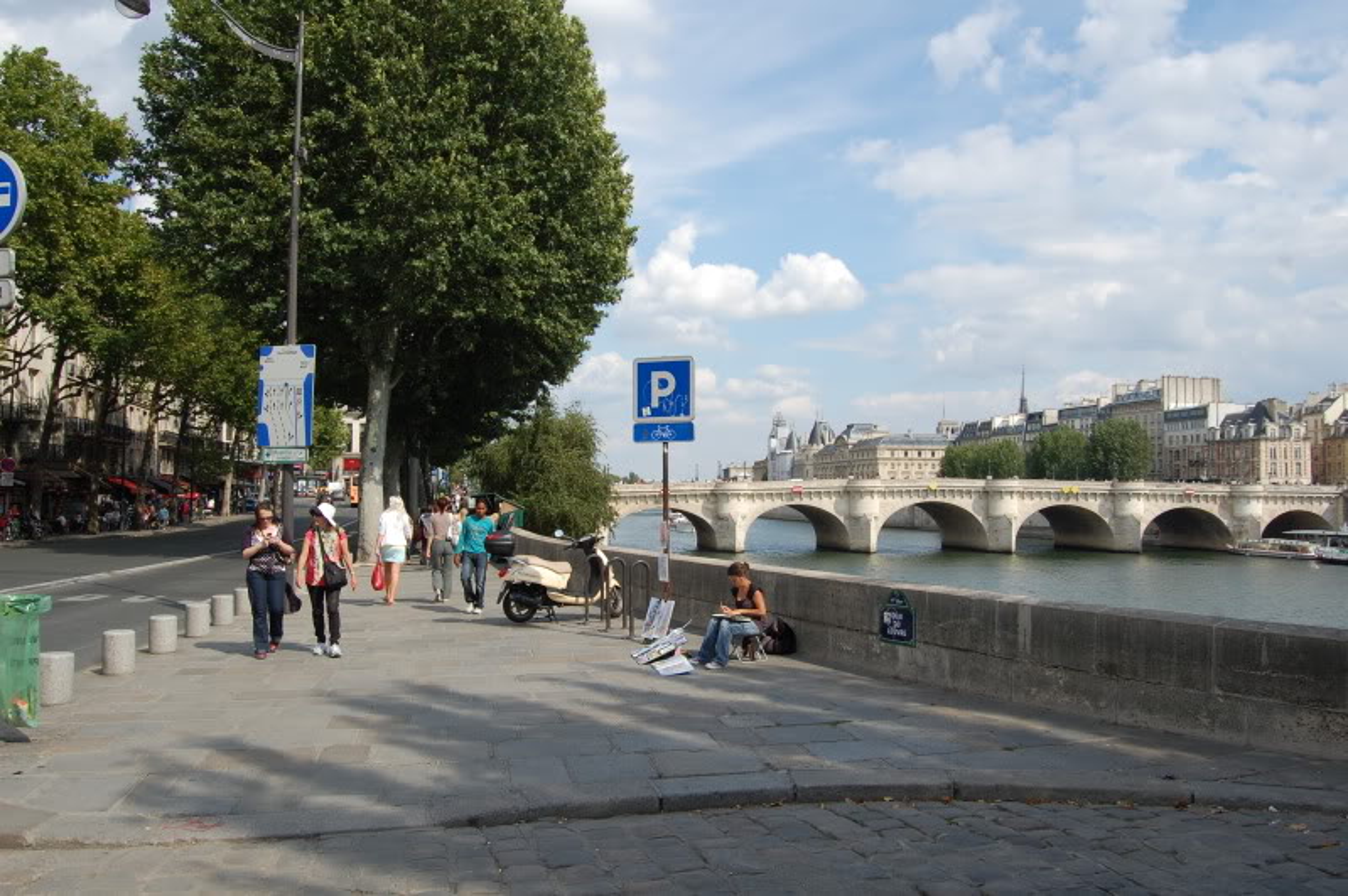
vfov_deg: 47.8
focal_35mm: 27
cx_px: 674
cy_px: 448
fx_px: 1010
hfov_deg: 67.4
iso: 200
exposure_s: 1/320
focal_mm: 18
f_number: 9
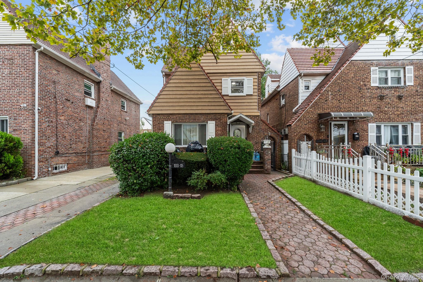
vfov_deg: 81.2
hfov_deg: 104.3
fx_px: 164
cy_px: 141
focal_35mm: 14
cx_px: 212
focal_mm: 14
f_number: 7.1
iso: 1000
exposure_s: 1/200
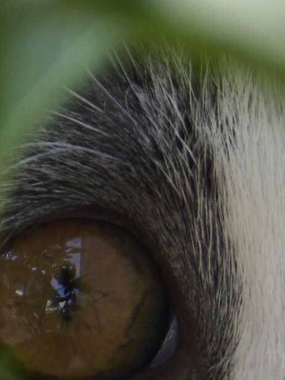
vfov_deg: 1.2
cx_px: 425
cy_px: 314
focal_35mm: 1688
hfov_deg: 0.9
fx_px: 18537
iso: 800
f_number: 5.6
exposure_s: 1/640
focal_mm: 300
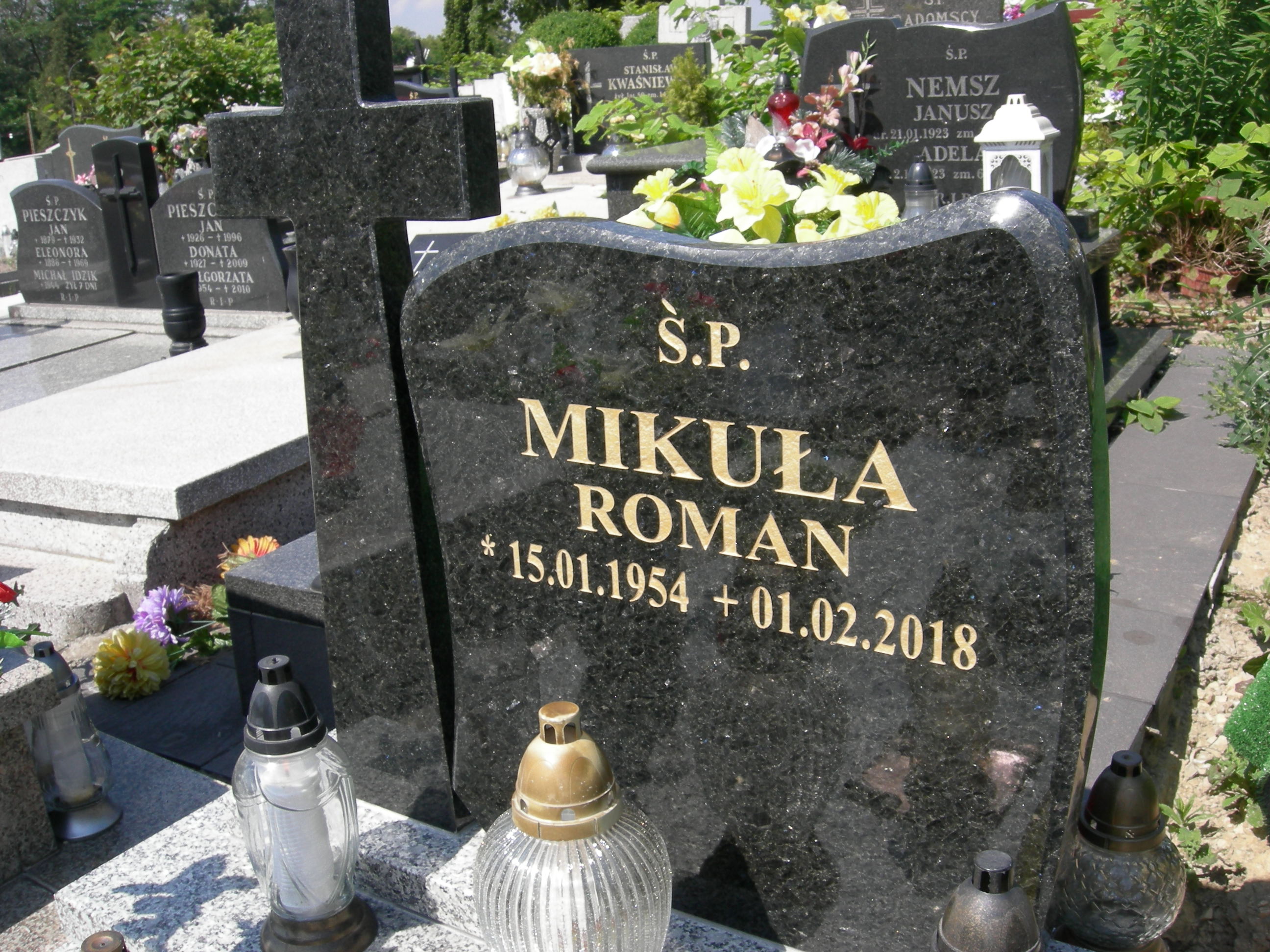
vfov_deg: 39.7
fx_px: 1321
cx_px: 635
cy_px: 476
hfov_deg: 51.4
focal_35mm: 36
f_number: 6
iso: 64
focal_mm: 7.5
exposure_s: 1/227
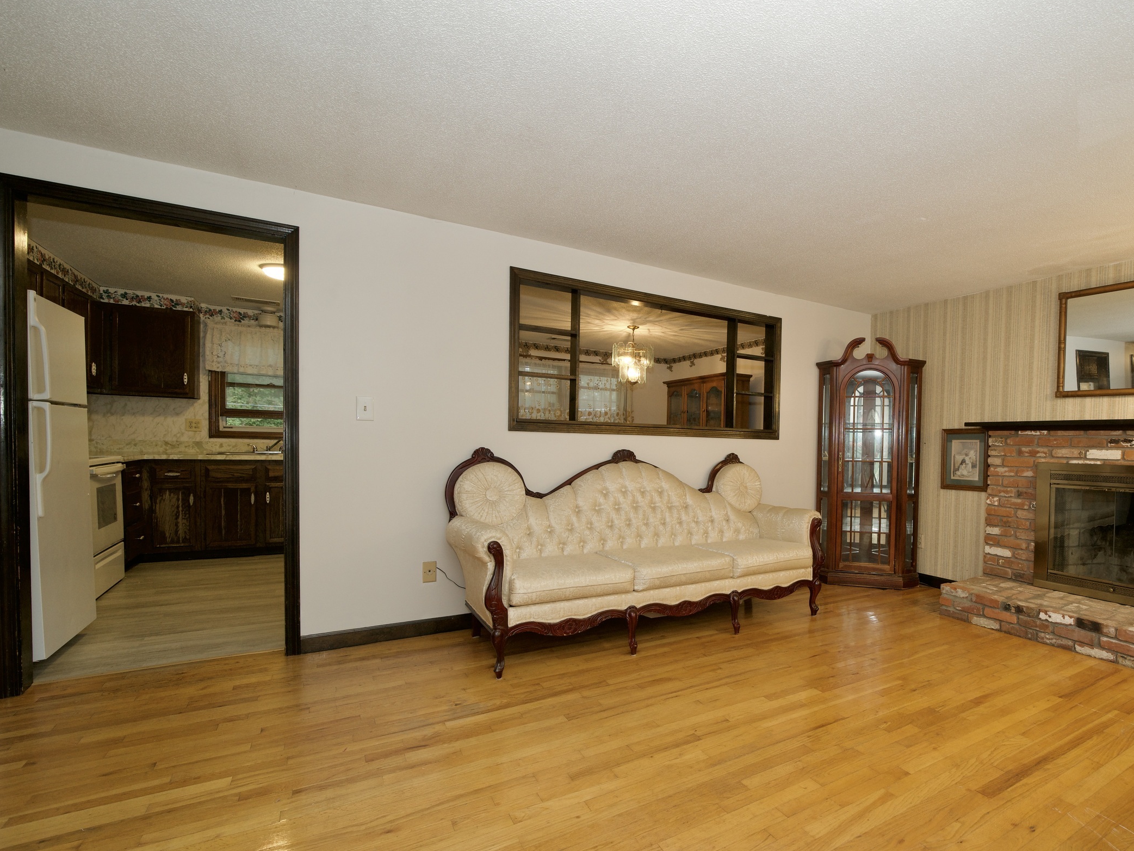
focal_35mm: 17
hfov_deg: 88.7
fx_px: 557
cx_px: 728
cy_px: 464
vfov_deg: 74.6
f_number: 6.3
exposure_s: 1/30
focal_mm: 12
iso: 640
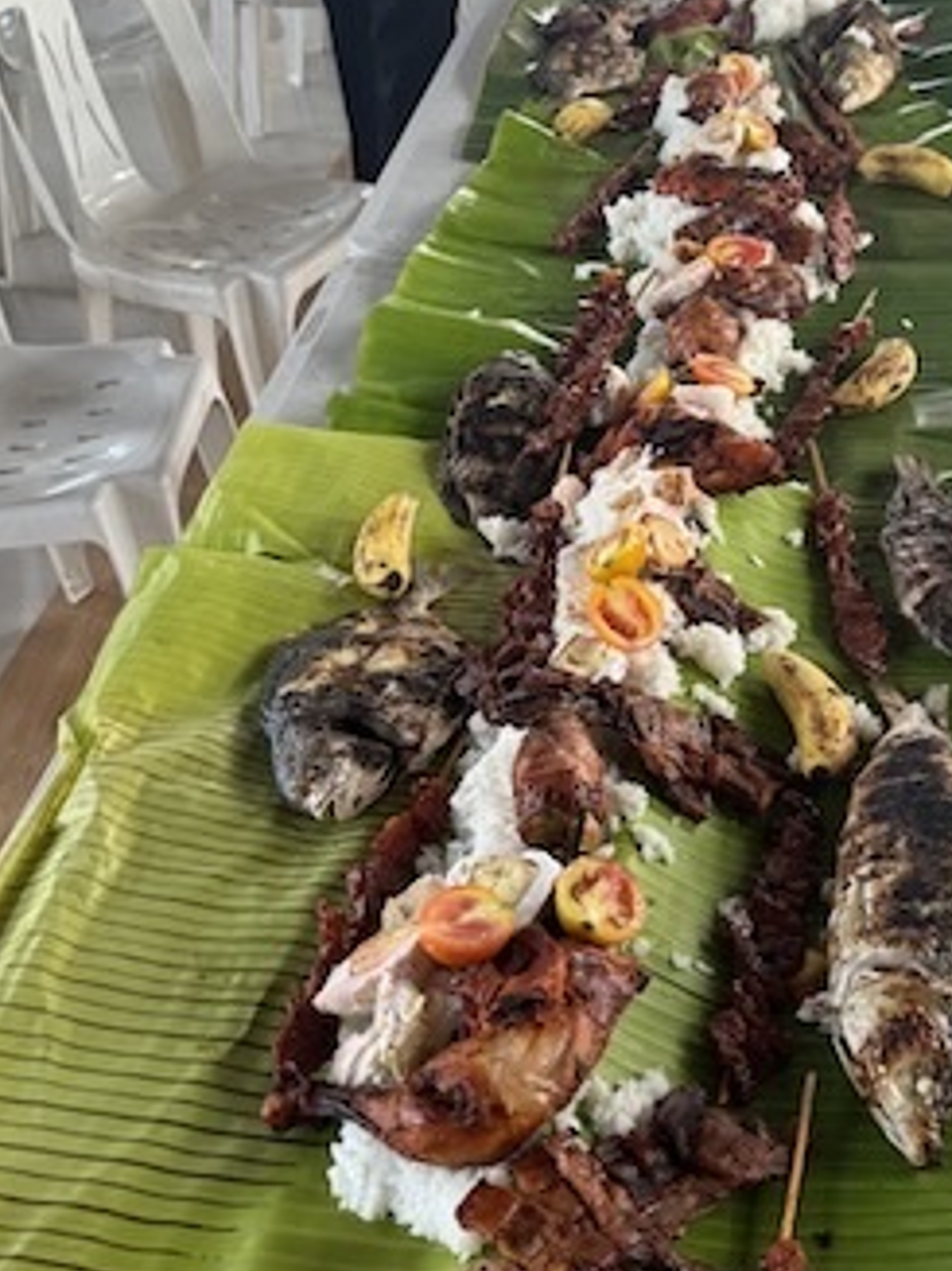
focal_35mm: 44
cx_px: 641
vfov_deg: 42.9
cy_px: 552
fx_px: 1614
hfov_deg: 32.6
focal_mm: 6.76
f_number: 1.78
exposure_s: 1/121
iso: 200
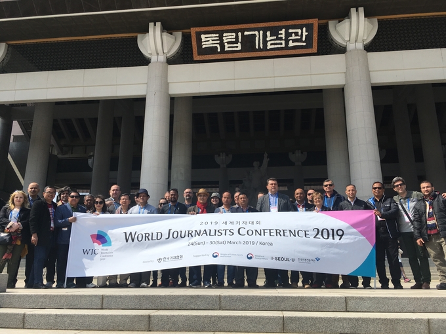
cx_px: 223
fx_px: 374
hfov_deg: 61.7
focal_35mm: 29
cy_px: 167
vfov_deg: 48.2
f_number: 2.2
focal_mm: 4.15
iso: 25
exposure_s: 1/1972
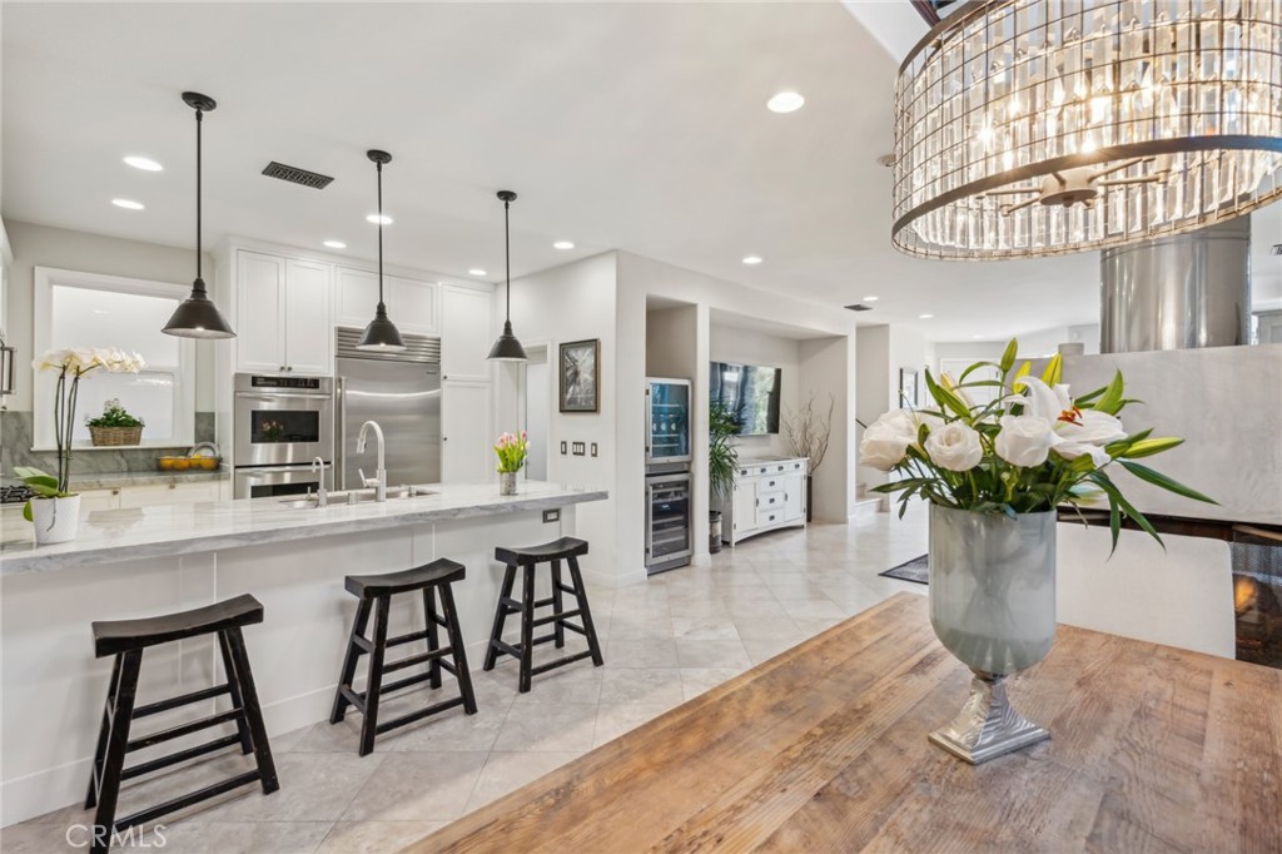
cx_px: 641
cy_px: 427
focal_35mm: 16
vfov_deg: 73.7
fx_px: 570
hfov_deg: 96.8
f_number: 9
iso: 200
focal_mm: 16
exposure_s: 1/5
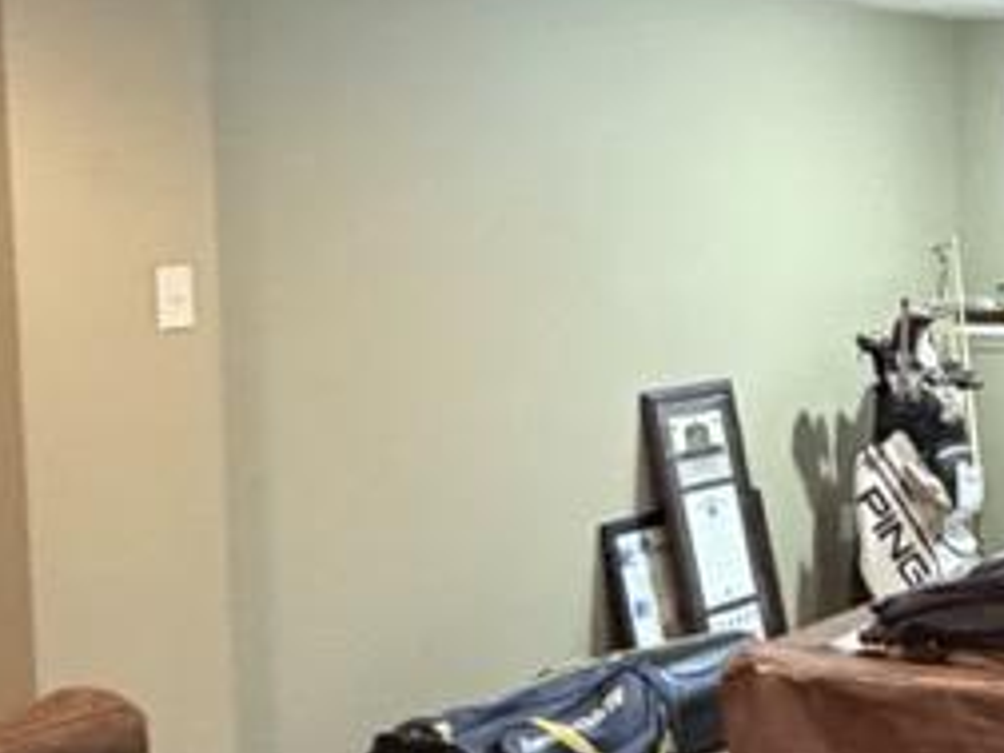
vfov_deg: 20.7
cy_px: 339
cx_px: 1175
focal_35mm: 71
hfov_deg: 25.0
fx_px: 2059
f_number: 2.2
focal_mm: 2.22
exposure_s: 1/60
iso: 1000
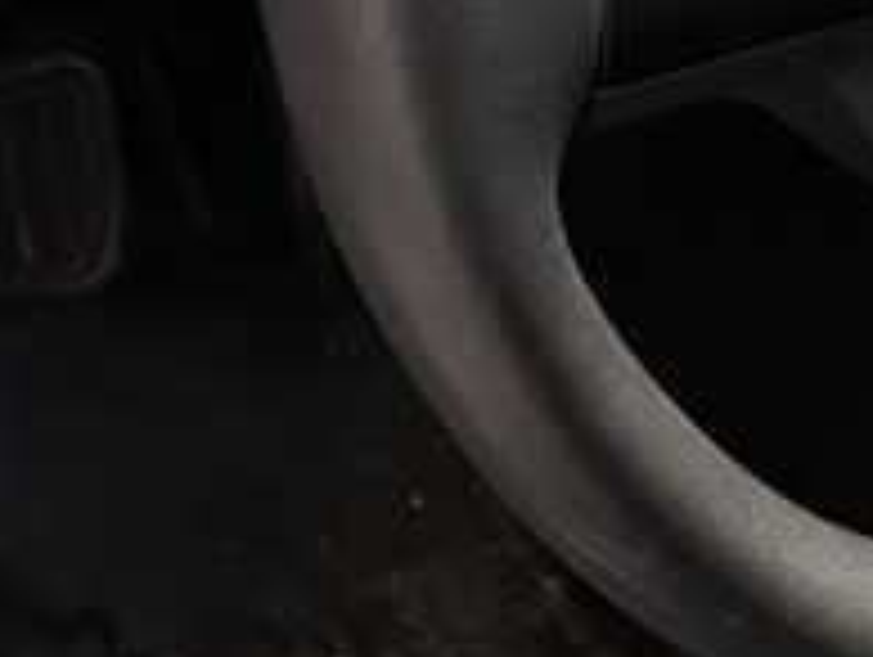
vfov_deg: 8.3
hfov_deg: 10.5
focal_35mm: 178
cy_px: 770
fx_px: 4495
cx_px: 1472
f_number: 1.78
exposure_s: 1/33
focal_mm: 6.86
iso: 800
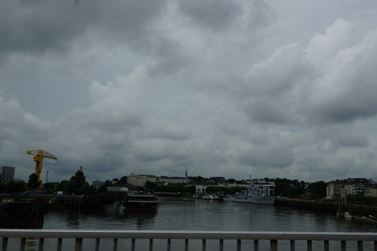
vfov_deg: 36.8
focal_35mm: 36
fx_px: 377
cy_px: 125
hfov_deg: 53.1
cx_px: 195
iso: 100
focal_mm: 22
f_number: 13
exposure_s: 1/320
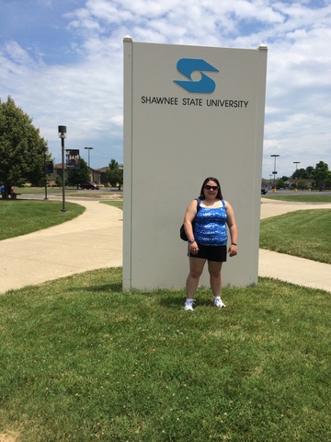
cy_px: 221
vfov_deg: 60.0
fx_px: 382
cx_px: 166
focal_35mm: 30
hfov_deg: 46.8
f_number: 2.2
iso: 40
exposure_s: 1/4115
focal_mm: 4.12
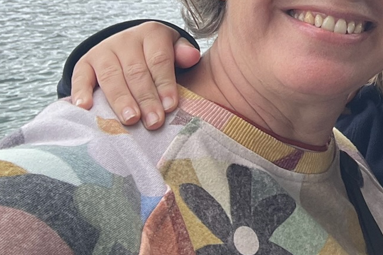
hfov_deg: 23.9
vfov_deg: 16.5
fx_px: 798
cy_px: -132
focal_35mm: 75
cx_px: 490
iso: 32
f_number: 2.2
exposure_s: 1/122
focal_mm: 2.71
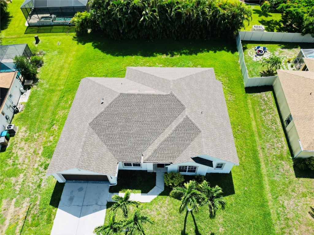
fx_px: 218
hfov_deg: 71.6
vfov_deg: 56.8
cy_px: 118
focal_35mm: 24
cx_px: 157
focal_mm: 6.72
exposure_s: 1/2000
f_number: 1.7
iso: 120
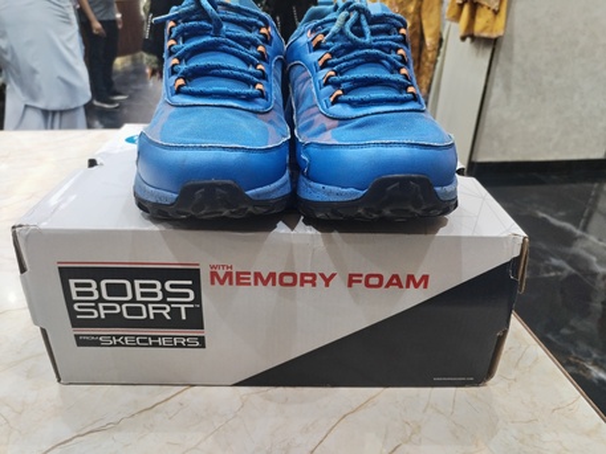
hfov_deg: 61.6
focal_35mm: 29
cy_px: 227
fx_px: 508
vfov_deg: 48.2
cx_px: 303
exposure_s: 1/100
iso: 283
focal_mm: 4.75
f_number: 1.8
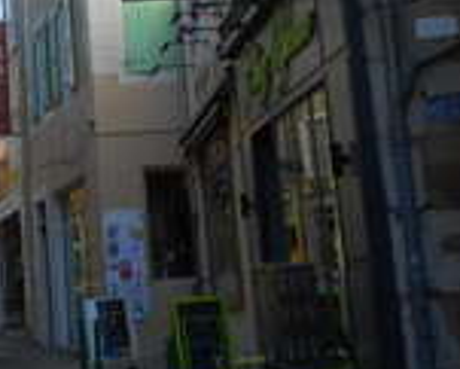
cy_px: -27
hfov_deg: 19.4
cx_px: 58
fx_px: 1321
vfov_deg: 15.5
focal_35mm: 97
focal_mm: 4.5
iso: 80
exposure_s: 1/400
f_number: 3.7
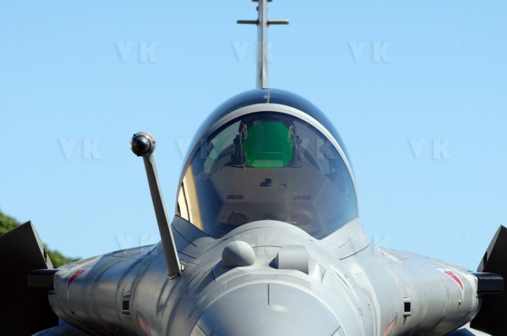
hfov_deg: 6.9
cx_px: 254
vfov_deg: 4.6
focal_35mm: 300
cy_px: 168
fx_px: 4217
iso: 100
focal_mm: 200
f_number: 8
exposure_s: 1/500
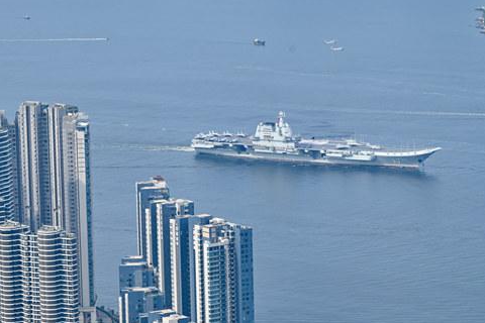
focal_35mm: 175
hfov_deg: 11.7
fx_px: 2357
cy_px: 233
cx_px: 207
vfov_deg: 7.8
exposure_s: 1/320
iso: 125
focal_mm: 120
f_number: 9
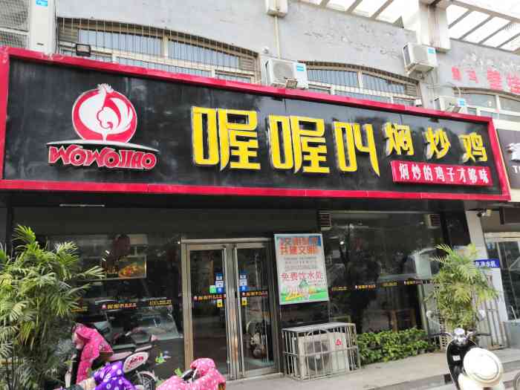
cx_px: 260
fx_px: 406
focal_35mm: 27
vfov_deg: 51.4
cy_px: 195
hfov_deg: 65.3
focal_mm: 3.95
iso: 320
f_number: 1.8
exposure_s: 1/909
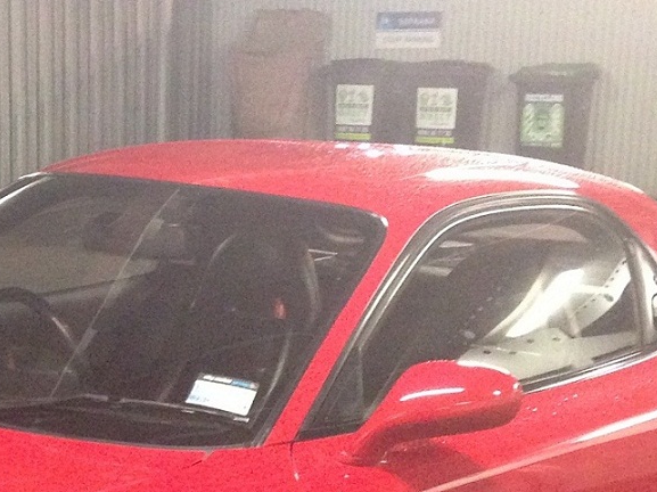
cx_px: 22
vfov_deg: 13.5
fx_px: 2011
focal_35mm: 106
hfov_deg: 18.2
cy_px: 627
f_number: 2.4
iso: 400
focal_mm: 4.12
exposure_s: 1/20
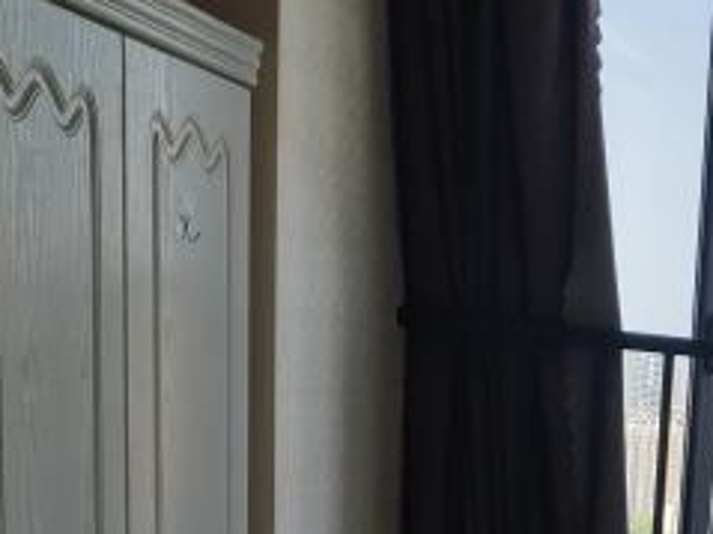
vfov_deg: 16.8
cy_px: 868
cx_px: 892
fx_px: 1585
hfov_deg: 22.9
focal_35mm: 77
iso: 56
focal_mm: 4.76
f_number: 1.79
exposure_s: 1/908
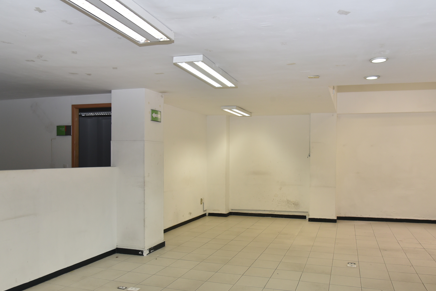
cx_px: 233
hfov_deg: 63.6
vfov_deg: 44.8
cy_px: 167
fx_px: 351
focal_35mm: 29
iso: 900
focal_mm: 24
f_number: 6.3
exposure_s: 1/100
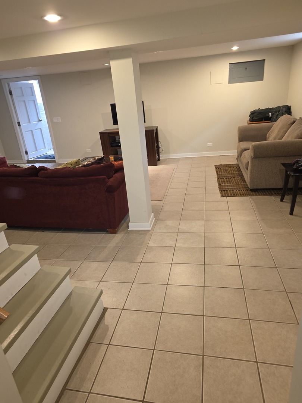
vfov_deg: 73.9
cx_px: 151
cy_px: 202
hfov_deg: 58.9
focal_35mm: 23
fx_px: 268
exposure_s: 1/24
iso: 125
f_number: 1.7
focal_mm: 6.25
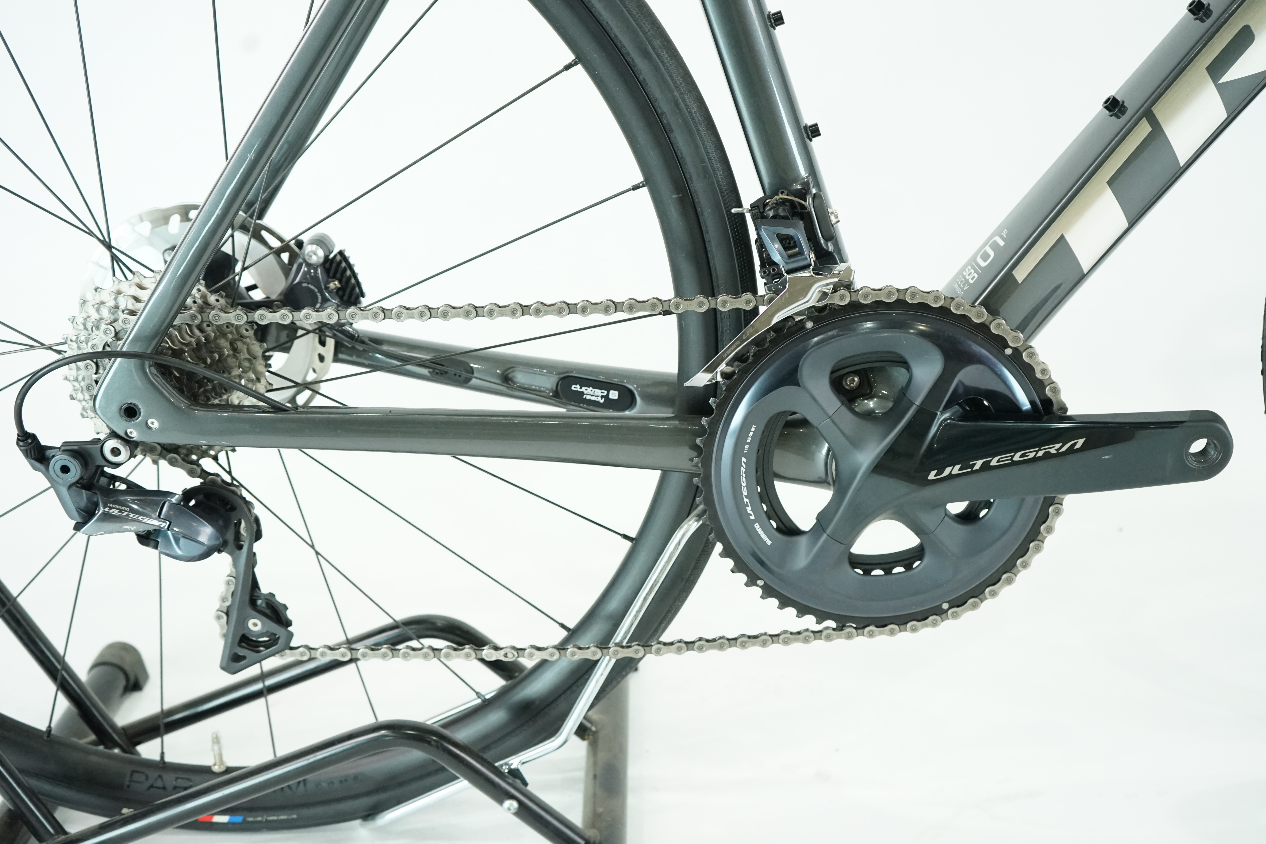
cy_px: 422
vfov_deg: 35.1
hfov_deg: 50.7
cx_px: 633
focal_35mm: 38
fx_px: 1336
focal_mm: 38
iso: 2500
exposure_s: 1/200
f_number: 5
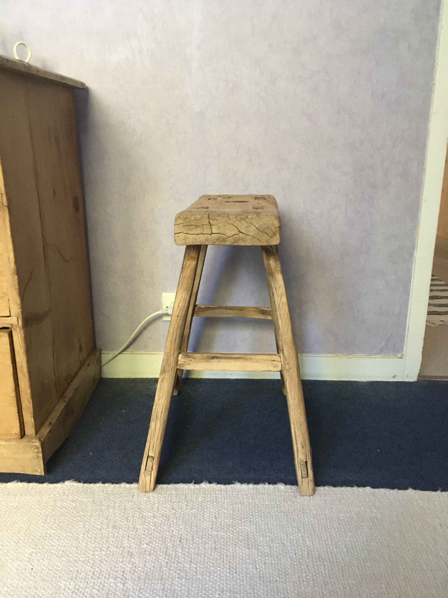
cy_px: 299
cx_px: 224
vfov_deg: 61.7
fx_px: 500
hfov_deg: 48.2
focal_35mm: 29
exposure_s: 1/17
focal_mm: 4.15
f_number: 2.2
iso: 200
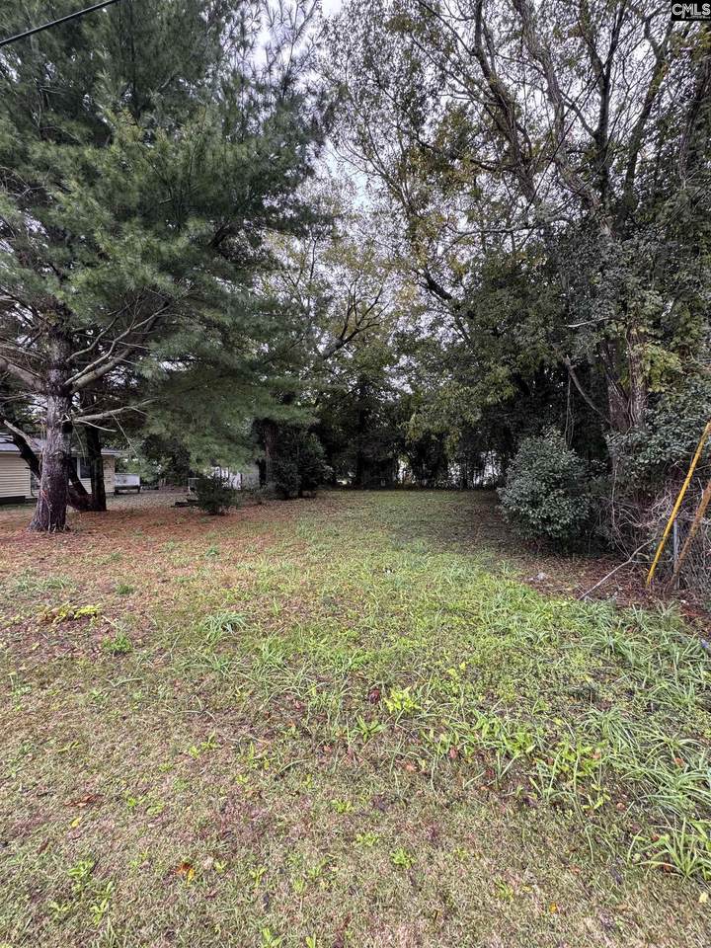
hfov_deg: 85.7
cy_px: 474
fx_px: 383
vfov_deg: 102.1
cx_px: 356
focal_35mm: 14
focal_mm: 2.22
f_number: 2.2
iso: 64
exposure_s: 1/99
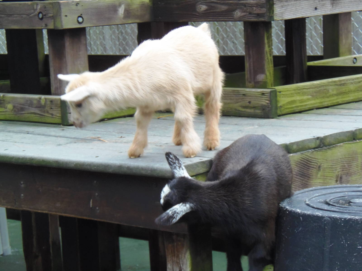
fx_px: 1035
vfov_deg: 14.9
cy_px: 136
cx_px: 181
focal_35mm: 99
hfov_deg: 19.8
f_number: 4.4
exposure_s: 1/30
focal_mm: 18.4
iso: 200
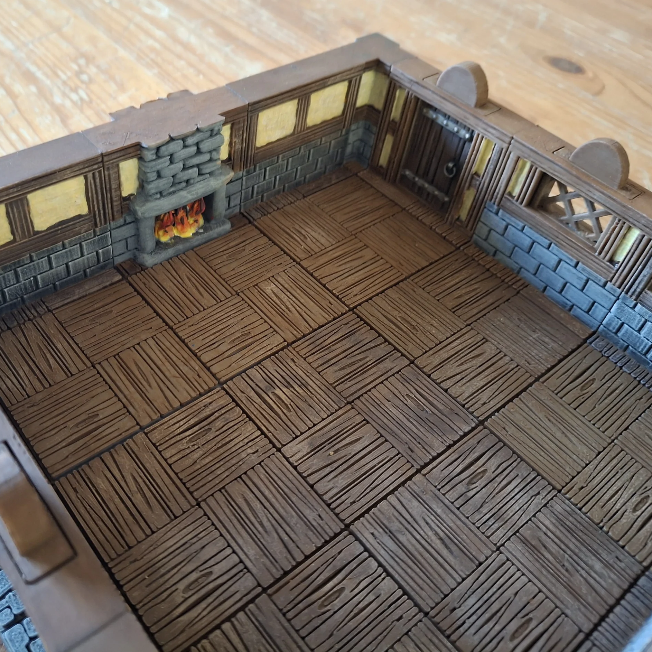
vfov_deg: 54.0
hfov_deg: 53.4
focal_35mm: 30
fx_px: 639
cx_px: 243
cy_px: 320
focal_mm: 4.69
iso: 250
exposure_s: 1/33
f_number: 1.8
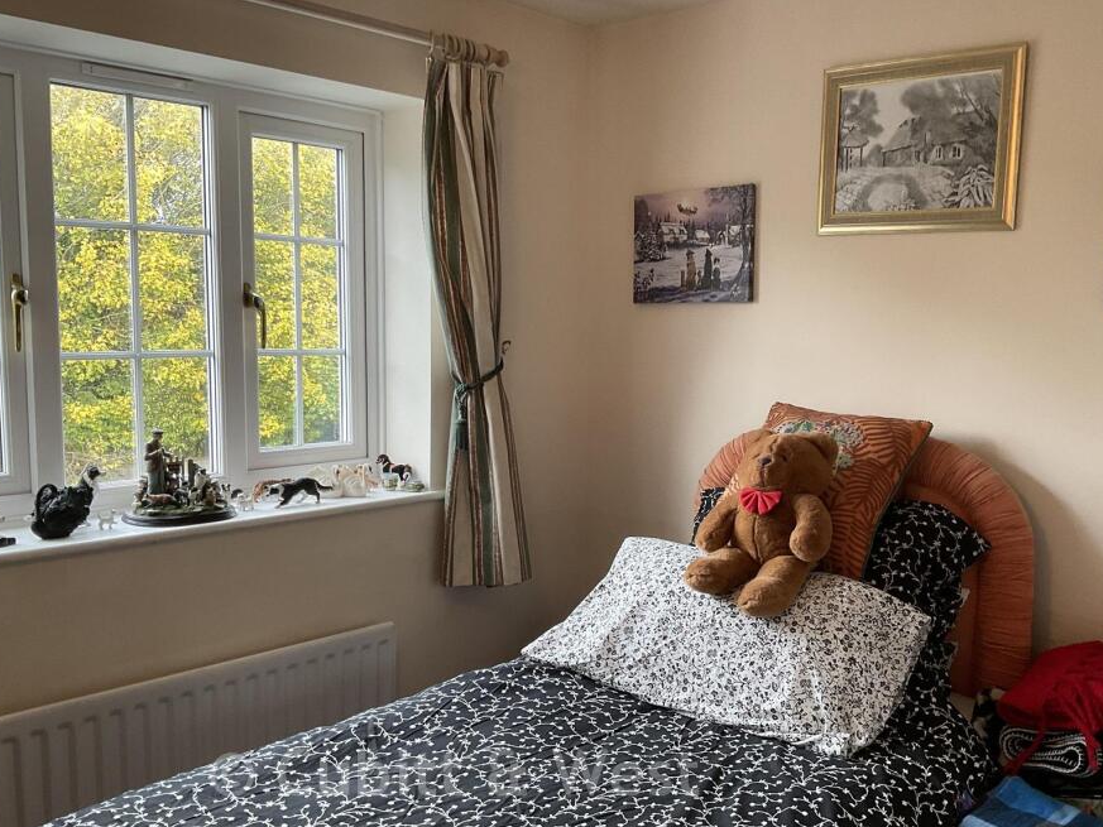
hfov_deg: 53.8
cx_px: 628
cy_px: 443
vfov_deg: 41.8
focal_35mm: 34
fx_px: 1084
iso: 80
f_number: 1.8
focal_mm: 3
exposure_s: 1/50
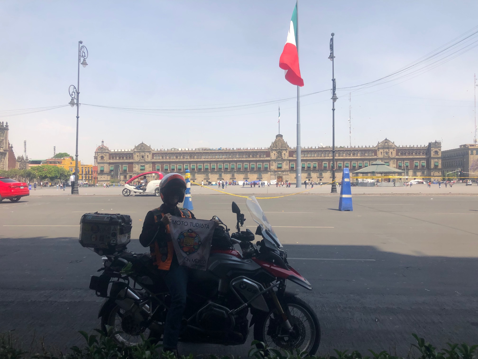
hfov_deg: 63.4
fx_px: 387
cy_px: 180
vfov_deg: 49.7
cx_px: 239
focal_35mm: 28
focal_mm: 4
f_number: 1.8
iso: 20
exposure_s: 1/1548
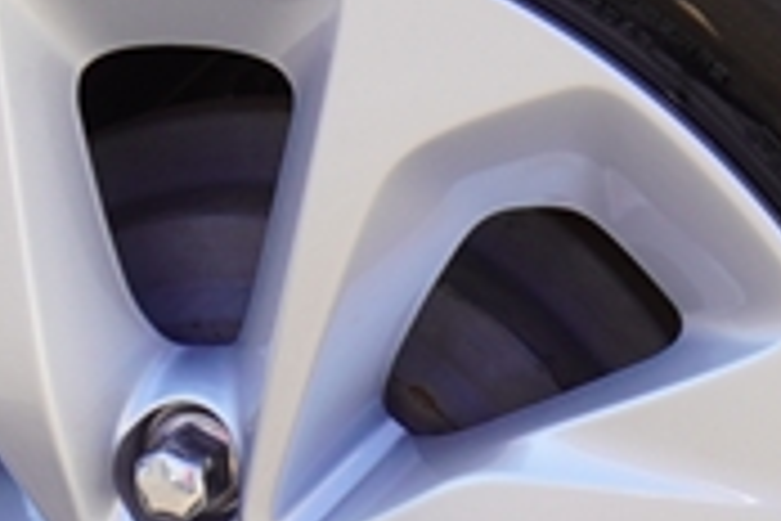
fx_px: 10716
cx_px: 660
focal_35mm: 494
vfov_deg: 2.8
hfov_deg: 4.2
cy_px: 357
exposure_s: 1/125
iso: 100
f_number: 5.6
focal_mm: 56
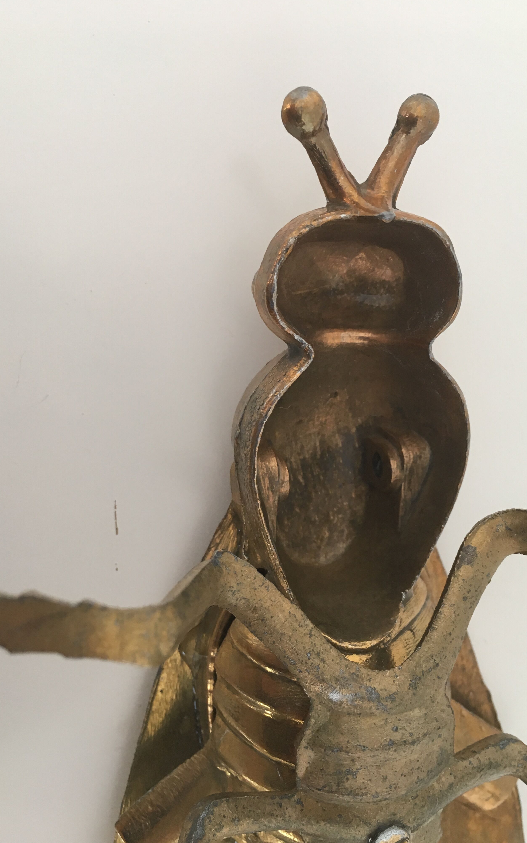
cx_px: 271
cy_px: 419
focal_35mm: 31
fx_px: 712
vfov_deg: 61.2
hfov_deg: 40.6
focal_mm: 4.15
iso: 100
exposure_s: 1/33
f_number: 2.2
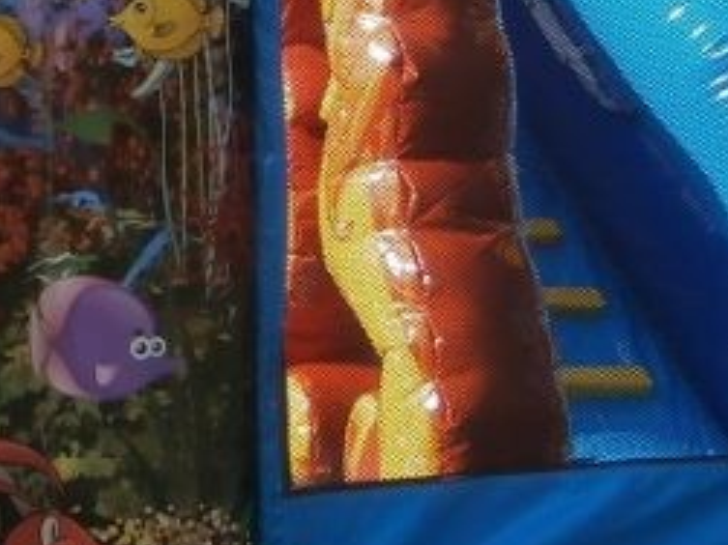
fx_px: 2228
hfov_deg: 15.4
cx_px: -664
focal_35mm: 106
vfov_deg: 13.7
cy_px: -14
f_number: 2.8
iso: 80
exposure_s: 1/800
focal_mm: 4.7
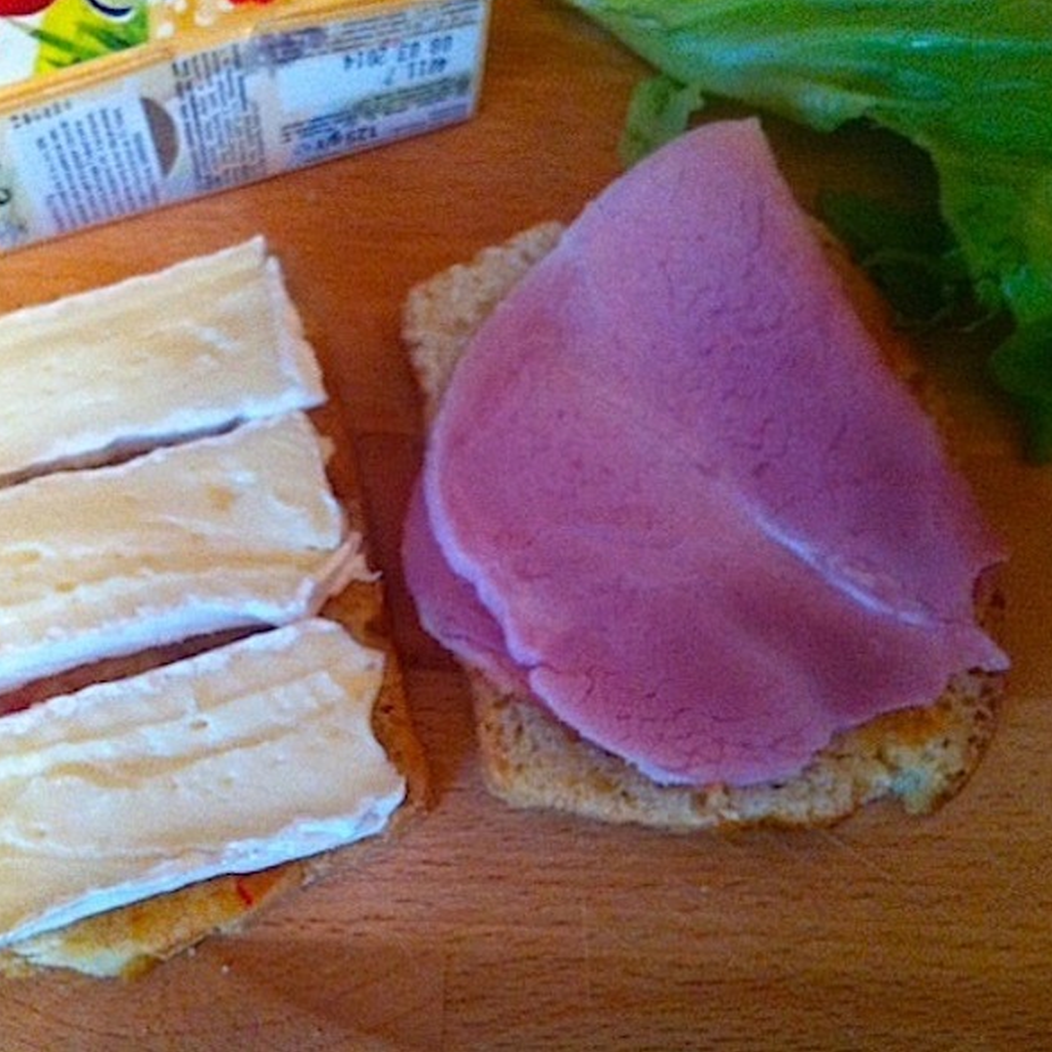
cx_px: 382
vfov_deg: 40.0
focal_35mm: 42
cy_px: 520
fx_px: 1444
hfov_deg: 39.7
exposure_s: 1/15
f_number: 2.8
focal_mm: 3.85
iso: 320
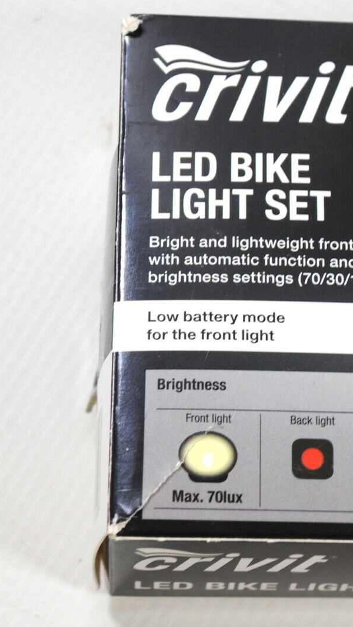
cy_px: 314
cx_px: 271
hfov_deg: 9.3
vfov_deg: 16.5
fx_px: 2160
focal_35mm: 130
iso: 200
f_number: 6.3
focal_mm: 55
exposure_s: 1/60
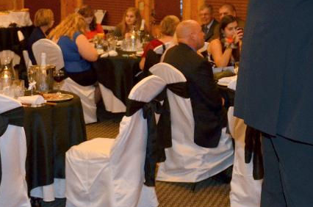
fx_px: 677
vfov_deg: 17.2
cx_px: 132
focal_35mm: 78
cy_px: 21
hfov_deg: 26.0
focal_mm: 18
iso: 800
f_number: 4
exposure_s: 1/60
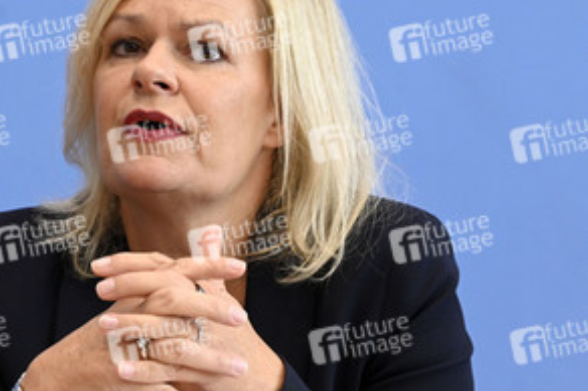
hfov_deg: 11.5
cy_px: 189
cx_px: 186
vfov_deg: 7.7
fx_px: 2920
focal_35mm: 179
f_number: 5.6
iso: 3200
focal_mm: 116
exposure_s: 1/640
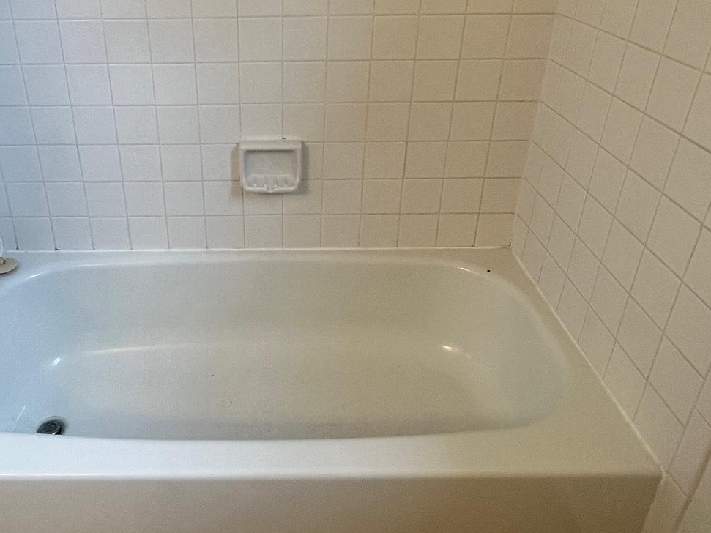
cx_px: 261
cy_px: 177
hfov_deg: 64.3
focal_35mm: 27
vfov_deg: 50.4
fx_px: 555
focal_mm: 1.57
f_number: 1.8
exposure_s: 1/120
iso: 125
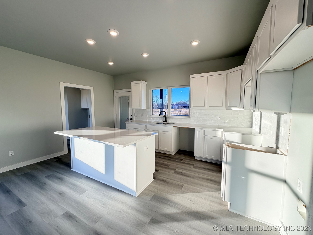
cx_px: 156
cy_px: 118
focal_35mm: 14
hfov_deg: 102.1
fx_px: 127
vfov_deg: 85.7
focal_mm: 2.22
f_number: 2.2
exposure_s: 1/156
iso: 64
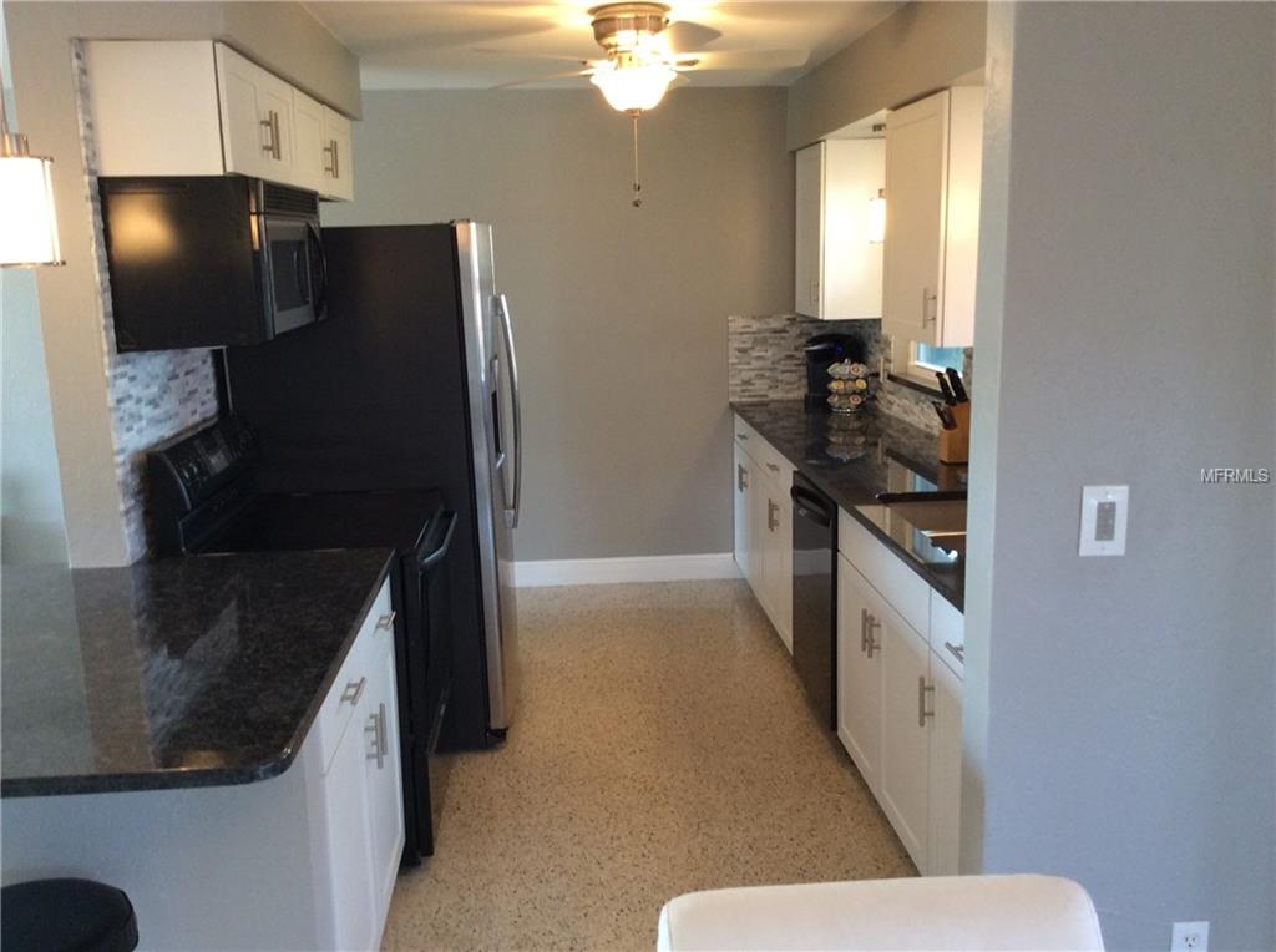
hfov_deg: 56.9
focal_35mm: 32
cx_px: 638
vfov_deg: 44.0
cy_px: 476
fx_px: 1177
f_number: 2.4
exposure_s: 1/24
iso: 80
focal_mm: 3.3
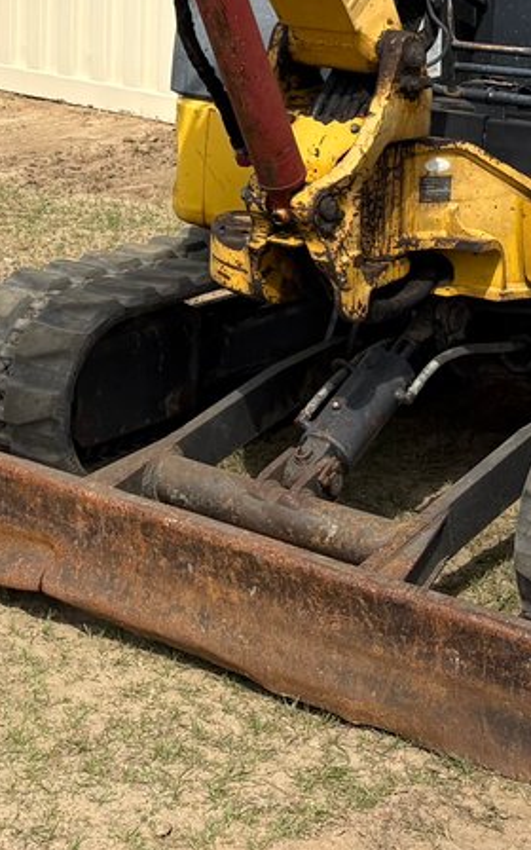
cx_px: -33
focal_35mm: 93
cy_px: 14
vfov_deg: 21.6
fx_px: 2153
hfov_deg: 13.8
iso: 50
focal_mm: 5.96
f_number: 1.6
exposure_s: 1/4950
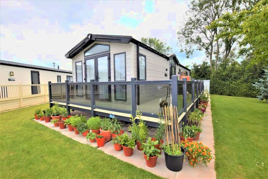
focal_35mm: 15
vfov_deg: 77.4
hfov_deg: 100.4
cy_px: 90
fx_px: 112
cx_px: 134
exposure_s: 1/200
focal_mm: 10
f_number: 8
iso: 100
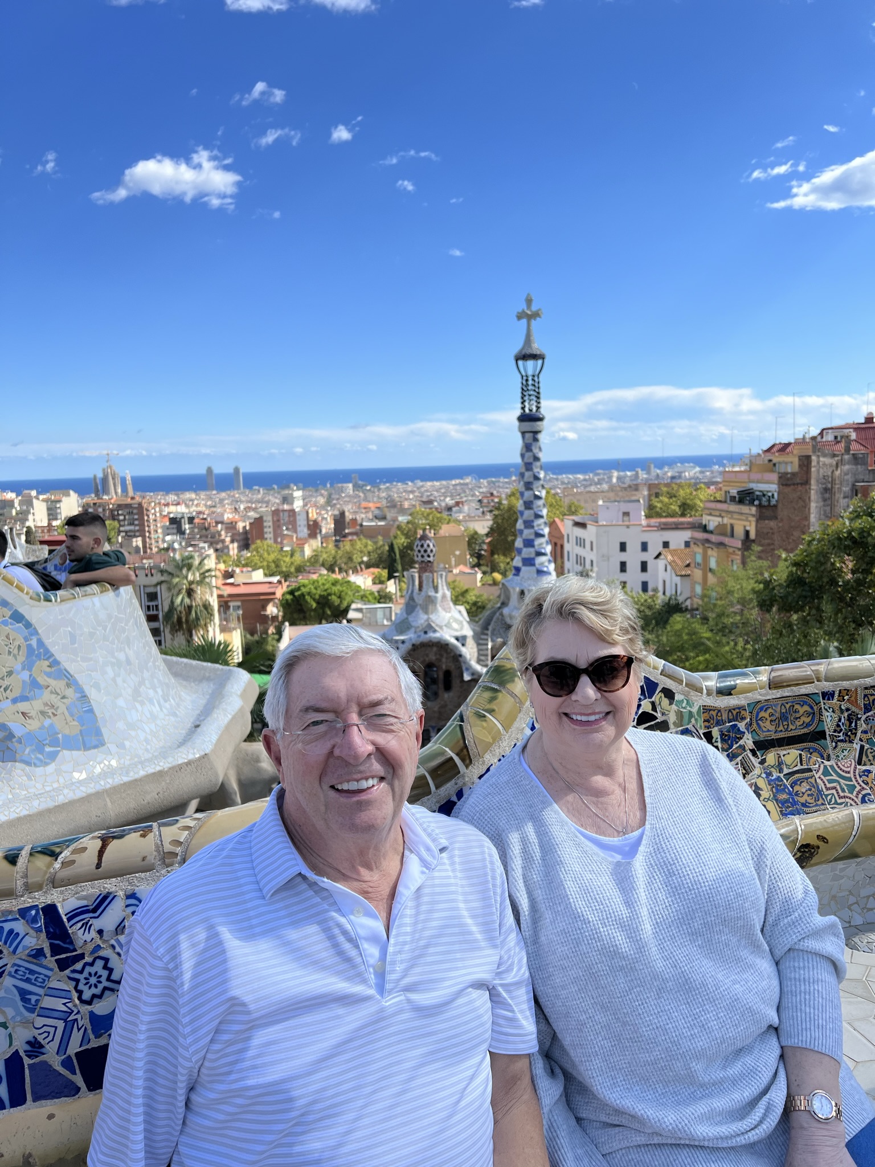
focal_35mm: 26
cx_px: 438
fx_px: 876
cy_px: 584
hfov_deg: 53.1
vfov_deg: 67.3
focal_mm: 5.7
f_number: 1.5
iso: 50
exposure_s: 1/3165
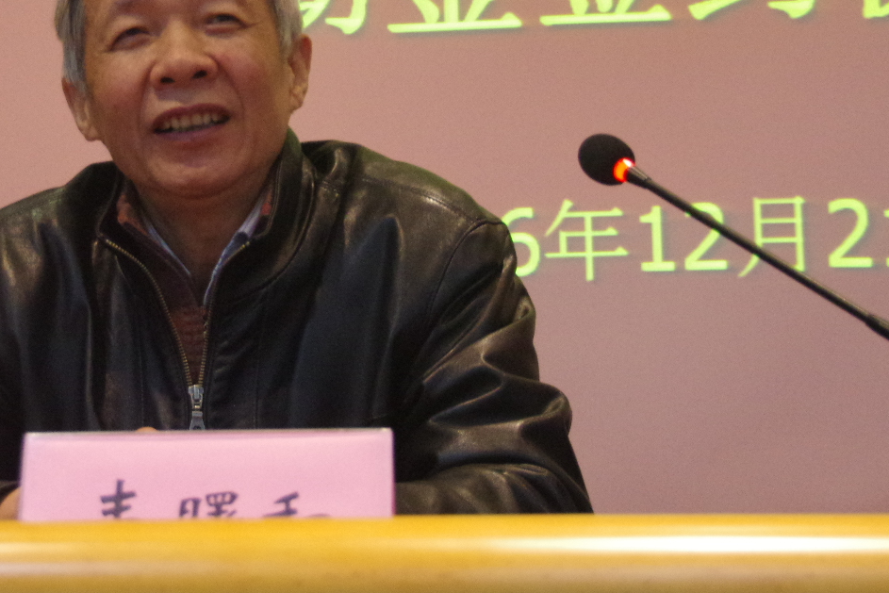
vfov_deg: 12.1
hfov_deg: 18.1
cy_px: 53
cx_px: 202
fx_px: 2766
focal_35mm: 112
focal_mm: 37
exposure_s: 1/50
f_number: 4
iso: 3200
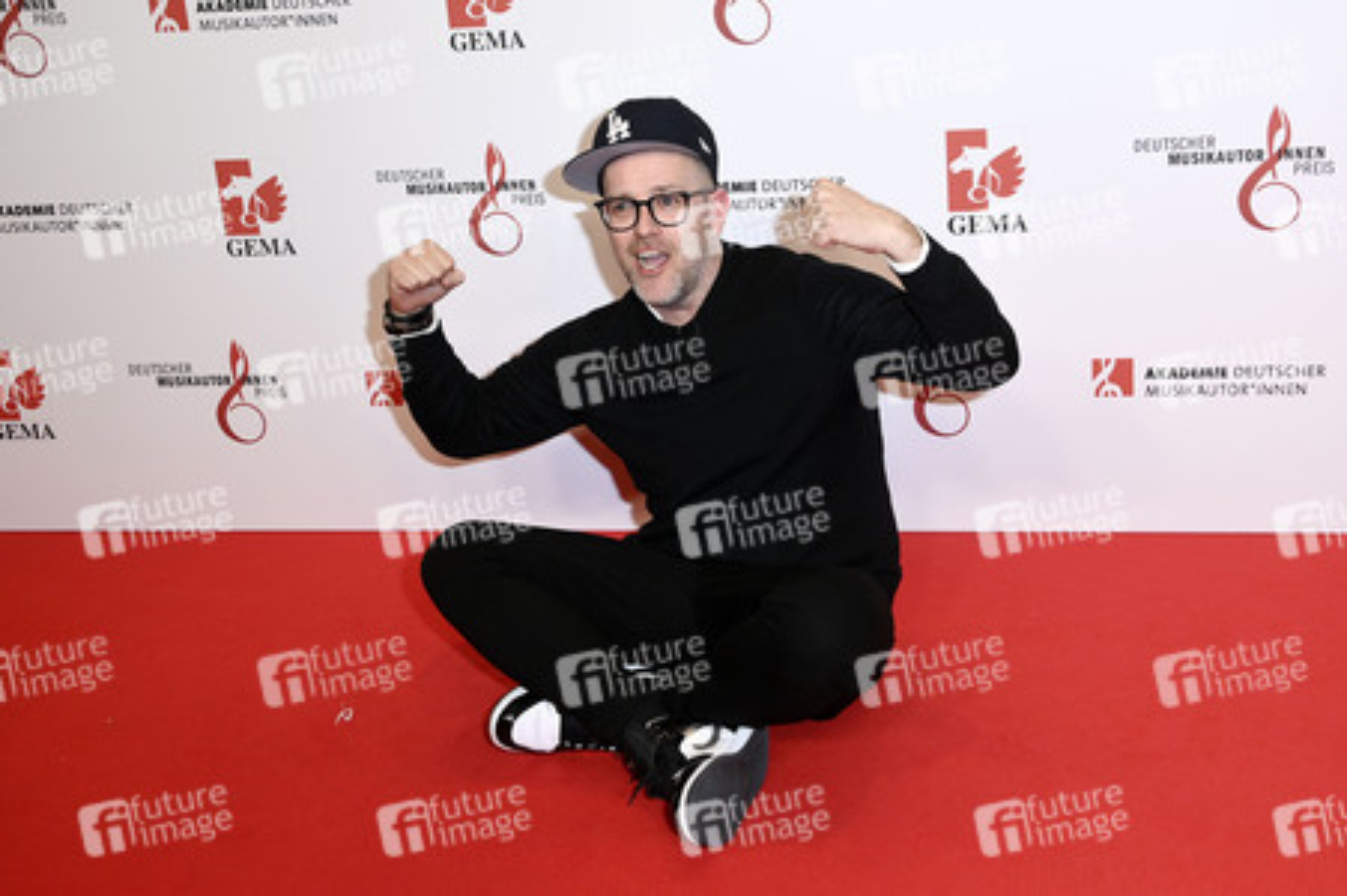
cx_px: 674
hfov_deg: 44.5
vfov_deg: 30.5
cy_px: 448
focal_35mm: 44
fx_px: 1645
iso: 1250
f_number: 5.6
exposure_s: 1/250
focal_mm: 44
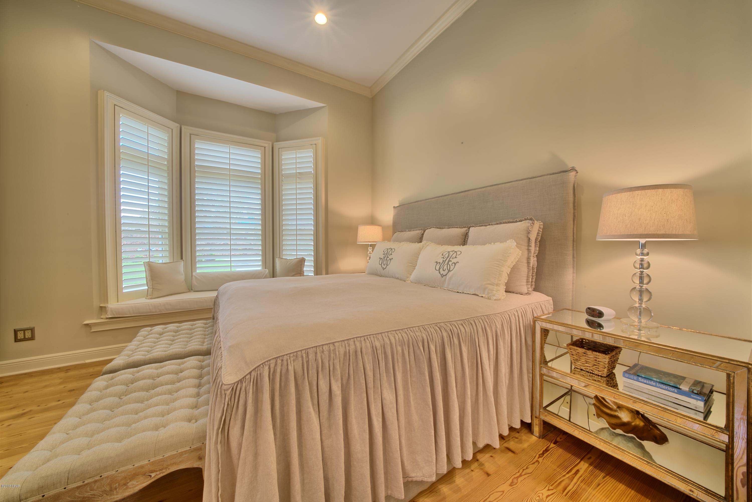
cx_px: 376
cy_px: 251
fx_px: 251
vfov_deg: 90.0
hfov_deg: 112.6
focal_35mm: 12
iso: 200
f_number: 22
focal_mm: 12
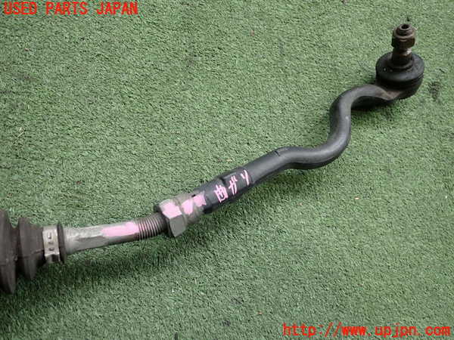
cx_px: 227
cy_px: 170
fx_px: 393
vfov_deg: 46.8
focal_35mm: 30
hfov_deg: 60.0
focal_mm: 5.4
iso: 200
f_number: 2.3
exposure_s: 1/80
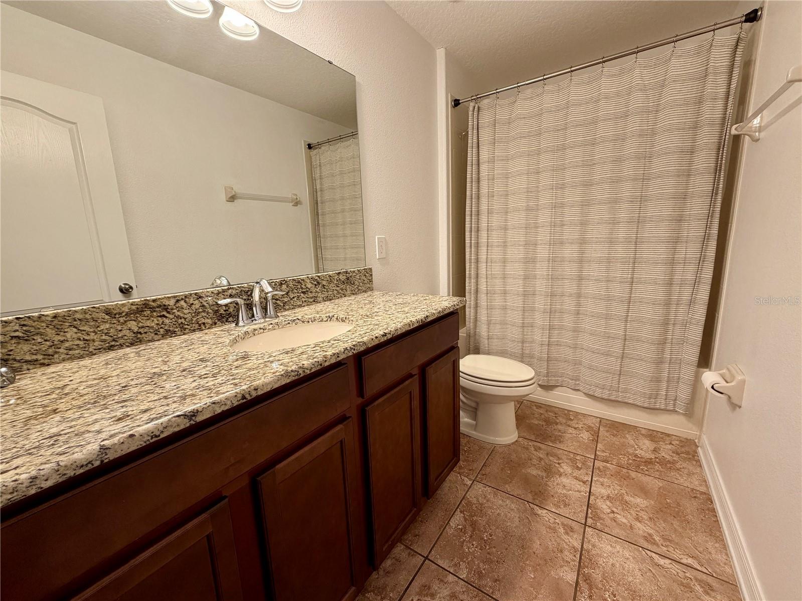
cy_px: 300
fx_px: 324
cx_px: 401
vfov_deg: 85.7
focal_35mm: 14
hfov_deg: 102.1
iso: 160
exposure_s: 1/120
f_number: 2.2
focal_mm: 2.22
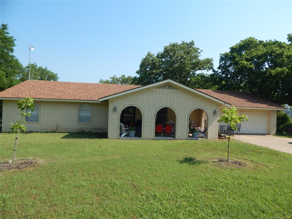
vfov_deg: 61.1
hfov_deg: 76.4
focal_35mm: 22
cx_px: 146
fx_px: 186
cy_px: 110
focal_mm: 4
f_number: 6
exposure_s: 1/400
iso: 125
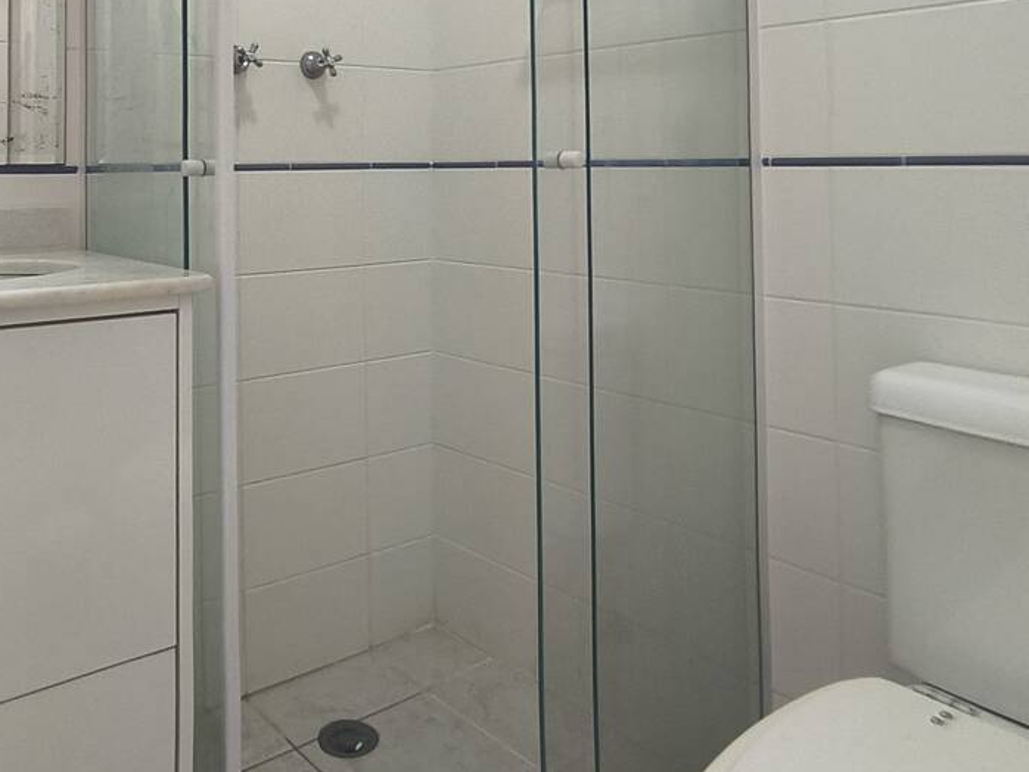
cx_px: 357
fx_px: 981
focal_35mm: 33
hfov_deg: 54.4
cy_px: 119
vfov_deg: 40.6
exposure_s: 1/30
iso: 250
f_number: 2.2
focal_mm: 1.65
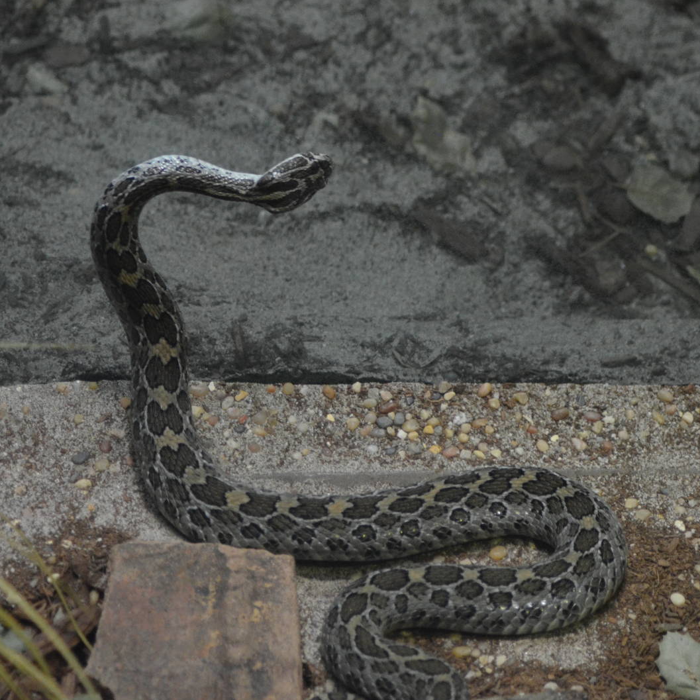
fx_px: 3744
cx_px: 360
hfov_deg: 10.7
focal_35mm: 164
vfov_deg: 10.7
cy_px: 350
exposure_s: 1/125
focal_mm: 85
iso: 2200
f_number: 4
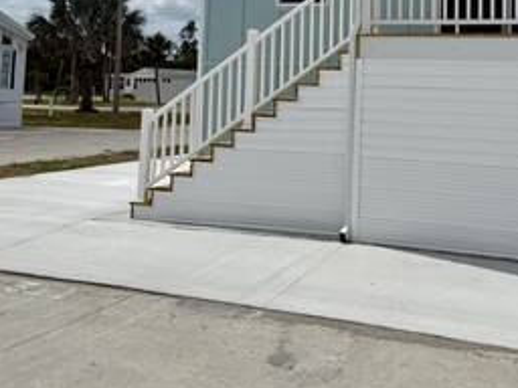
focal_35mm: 48
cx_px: 370
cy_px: 24
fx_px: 718
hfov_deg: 38.9
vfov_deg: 28.8
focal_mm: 6.76
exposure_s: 1/14286
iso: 80
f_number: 1.78
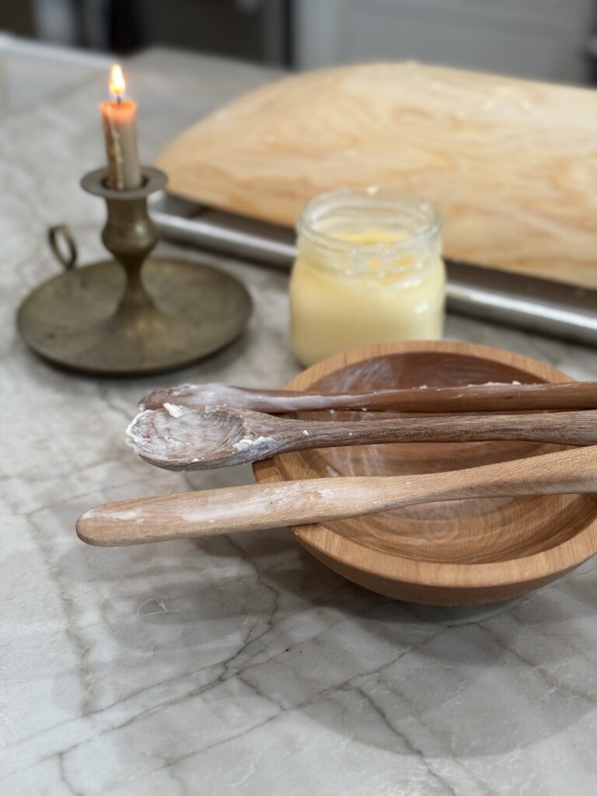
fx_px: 1104
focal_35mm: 48
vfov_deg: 39.7
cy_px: 398
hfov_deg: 30.3
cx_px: 298
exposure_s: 1/40
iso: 200
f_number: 1.78
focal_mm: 6.76
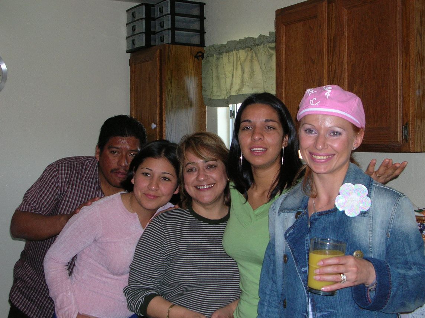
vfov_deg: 28.5
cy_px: 159
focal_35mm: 51
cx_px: 212
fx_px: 626
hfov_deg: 37.5
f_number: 3.3
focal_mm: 8.5
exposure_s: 1/60.1
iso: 86
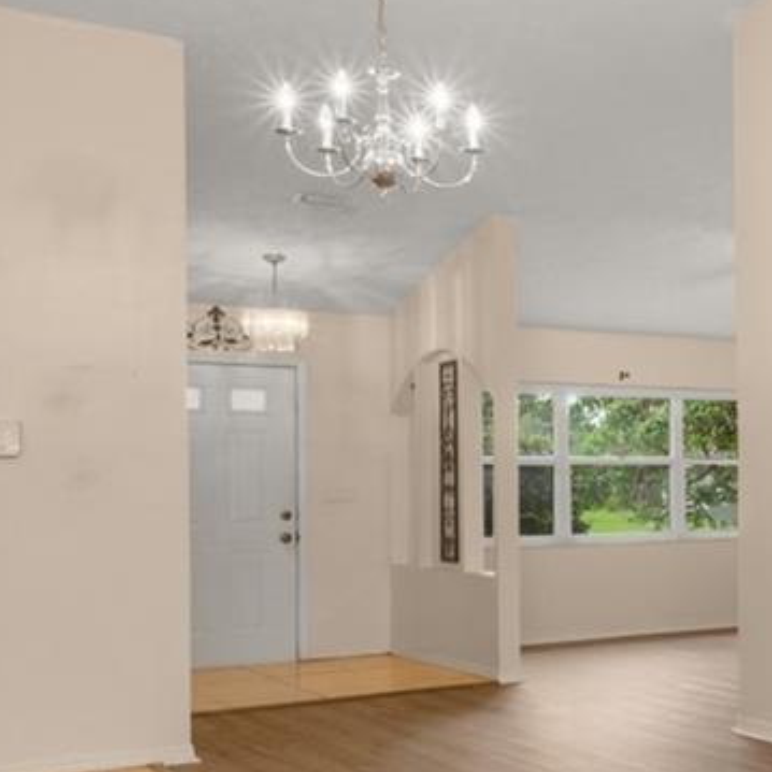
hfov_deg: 23.4
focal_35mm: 53
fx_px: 1337
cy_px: 480
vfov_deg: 32.1
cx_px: 1247
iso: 400
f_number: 11
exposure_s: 1/1.67
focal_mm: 14
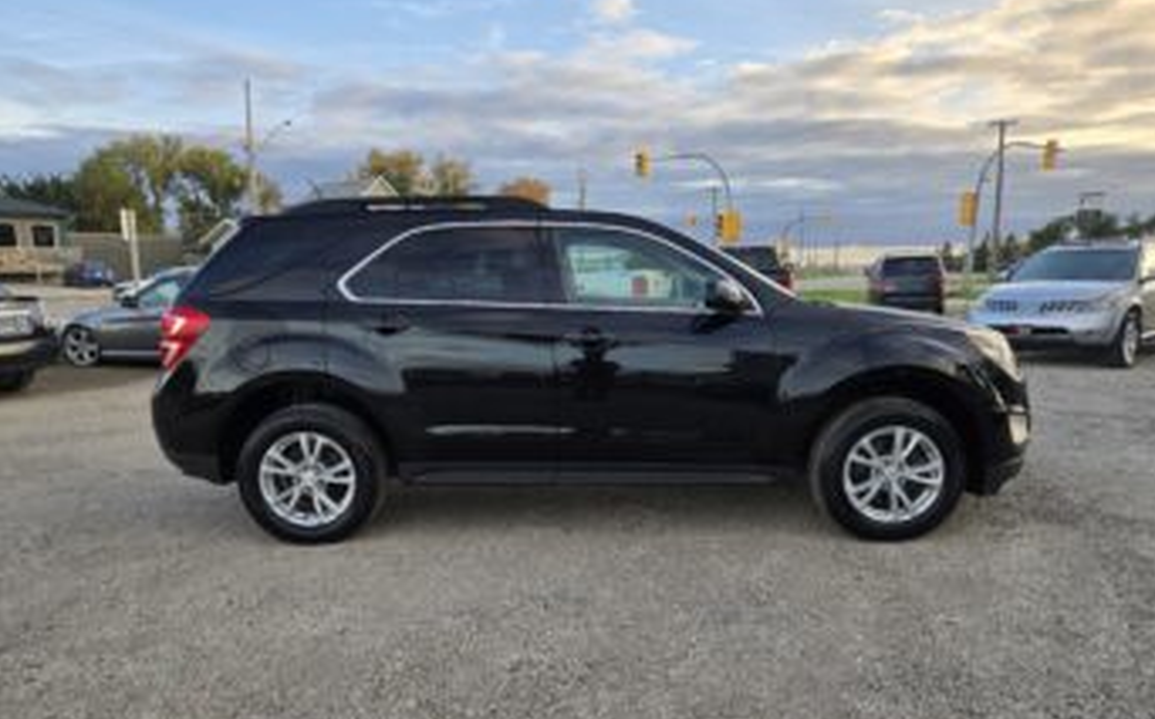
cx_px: 584
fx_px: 786
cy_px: 400
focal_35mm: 25
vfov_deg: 49.1
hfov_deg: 72.6
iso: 80
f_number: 1.8
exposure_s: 1/1047
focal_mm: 5.4
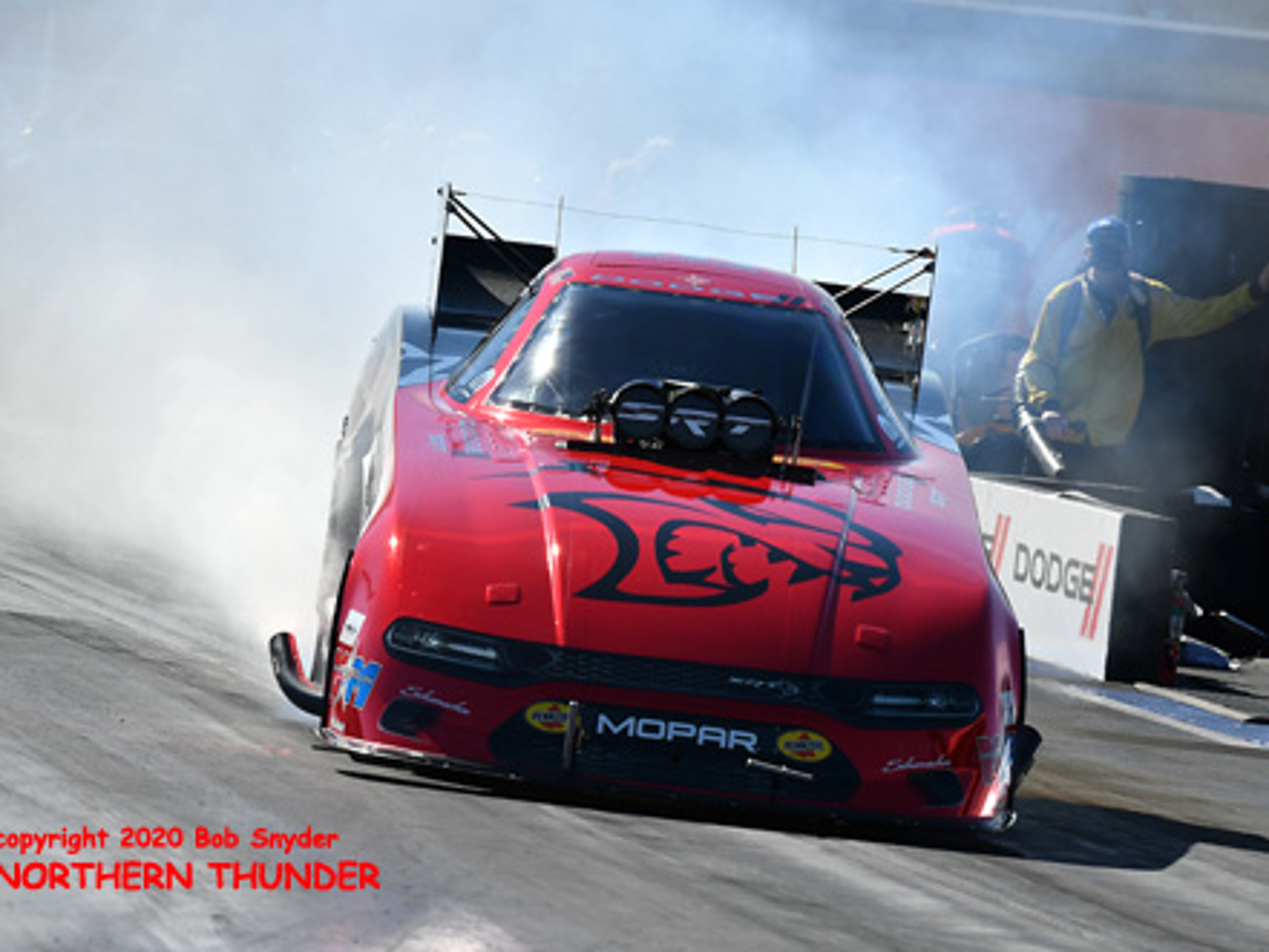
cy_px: 477
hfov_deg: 6.1
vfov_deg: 4.5
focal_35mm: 327
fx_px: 11991
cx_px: 670
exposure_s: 1/1600
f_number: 5.6
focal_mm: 200
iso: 160
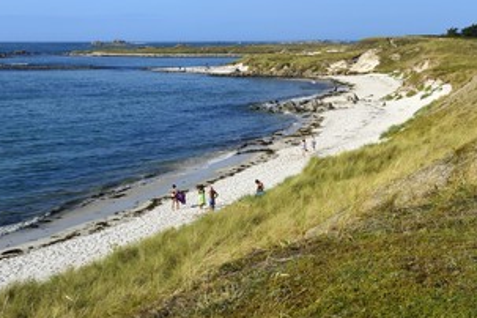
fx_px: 808
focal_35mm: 61
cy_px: 164
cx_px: 280
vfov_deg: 22.3
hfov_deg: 32.8
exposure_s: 1/250
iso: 200
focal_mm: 44
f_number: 14
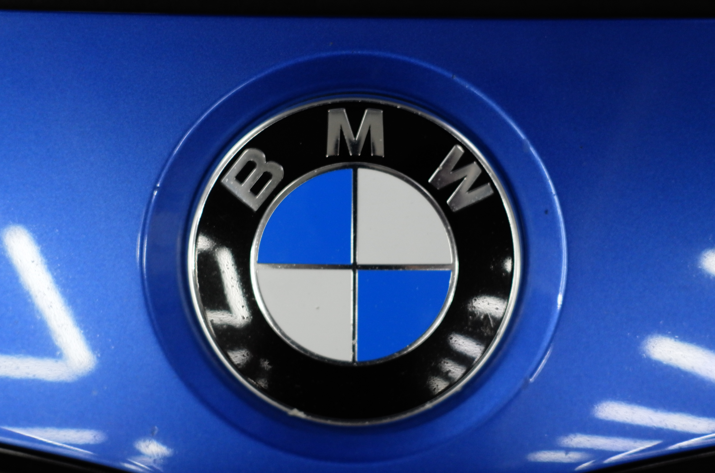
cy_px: 236
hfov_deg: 53.2
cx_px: 358
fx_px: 714
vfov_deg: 36.7
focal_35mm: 36
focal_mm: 24
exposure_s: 1/80
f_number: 3.5
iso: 400
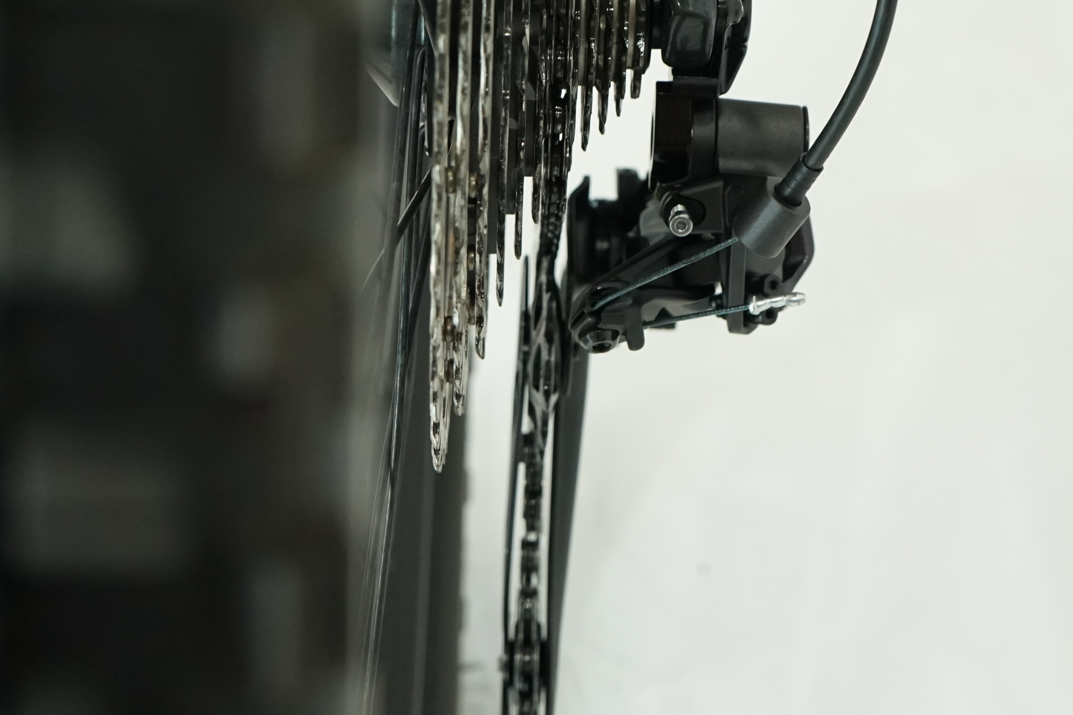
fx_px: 2473
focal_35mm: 83
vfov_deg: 16.3
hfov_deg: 24.4
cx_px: 622
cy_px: 132
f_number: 5.6
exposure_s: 1/200
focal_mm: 44
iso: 1600
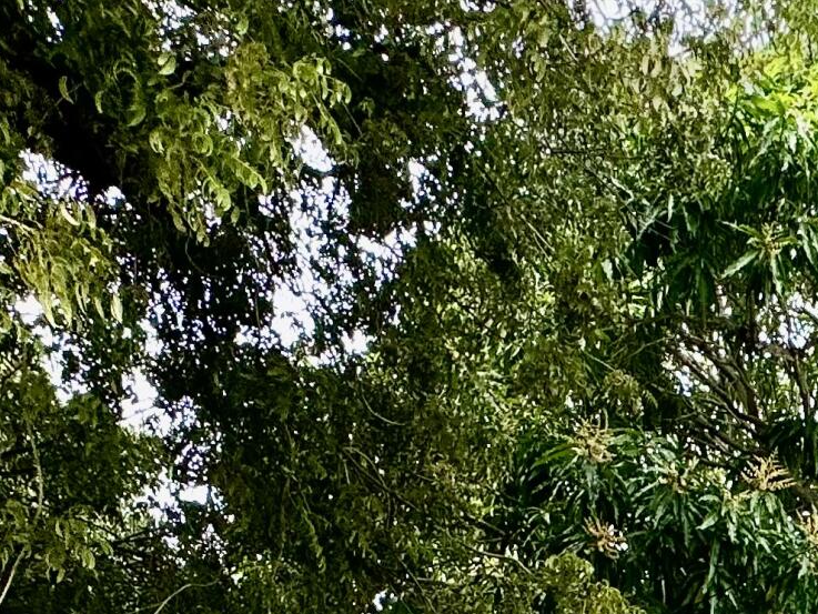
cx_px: 881
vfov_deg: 19.3
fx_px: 1347
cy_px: 1106
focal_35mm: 57
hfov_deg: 30.5
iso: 40
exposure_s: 1/631
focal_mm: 2.22
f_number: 2.2
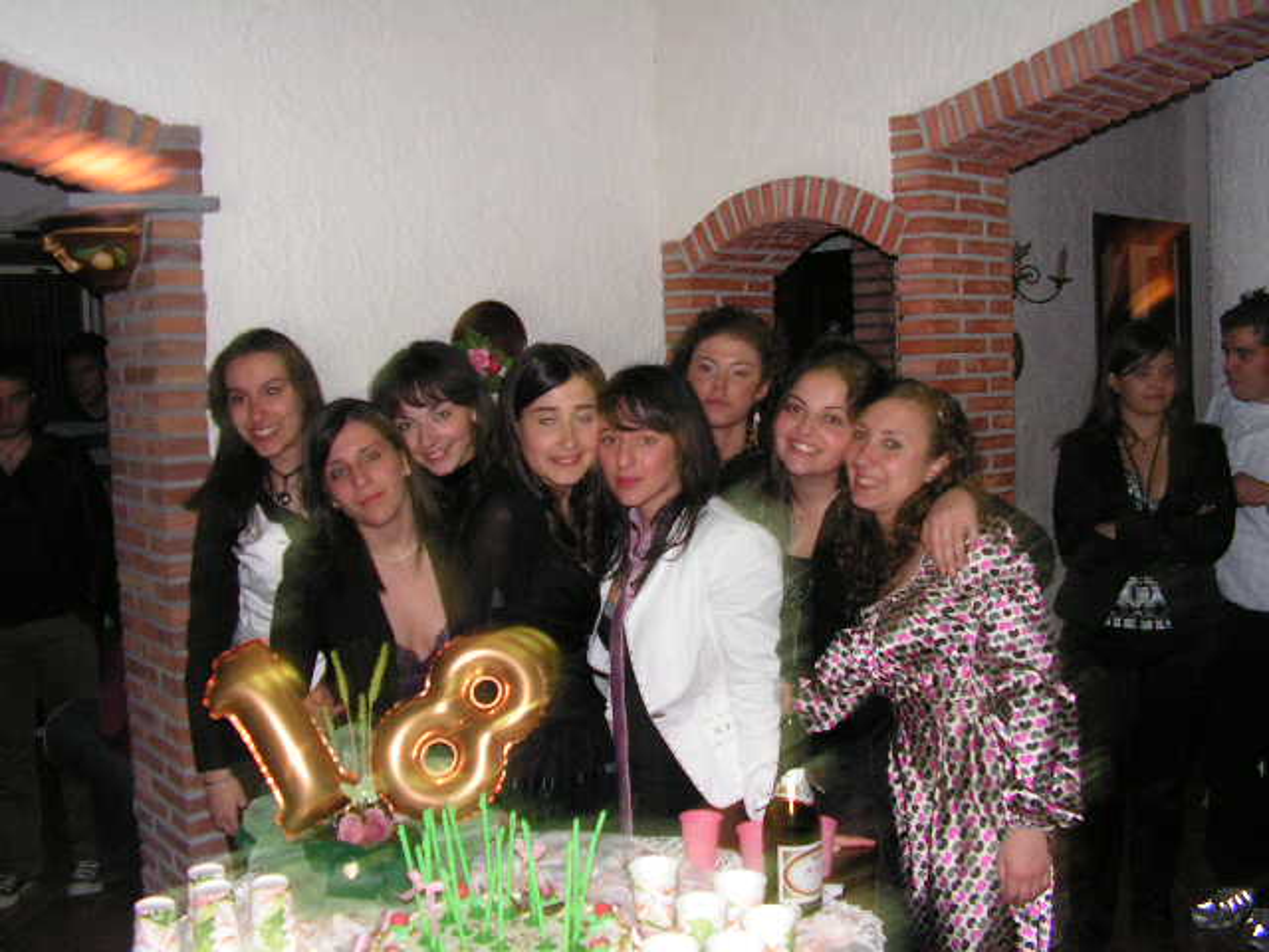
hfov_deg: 51.4
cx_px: 634
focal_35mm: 36
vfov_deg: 39.7
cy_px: 476
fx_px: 1320
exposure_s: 1/40
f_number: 3.2
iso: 200
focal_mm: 6
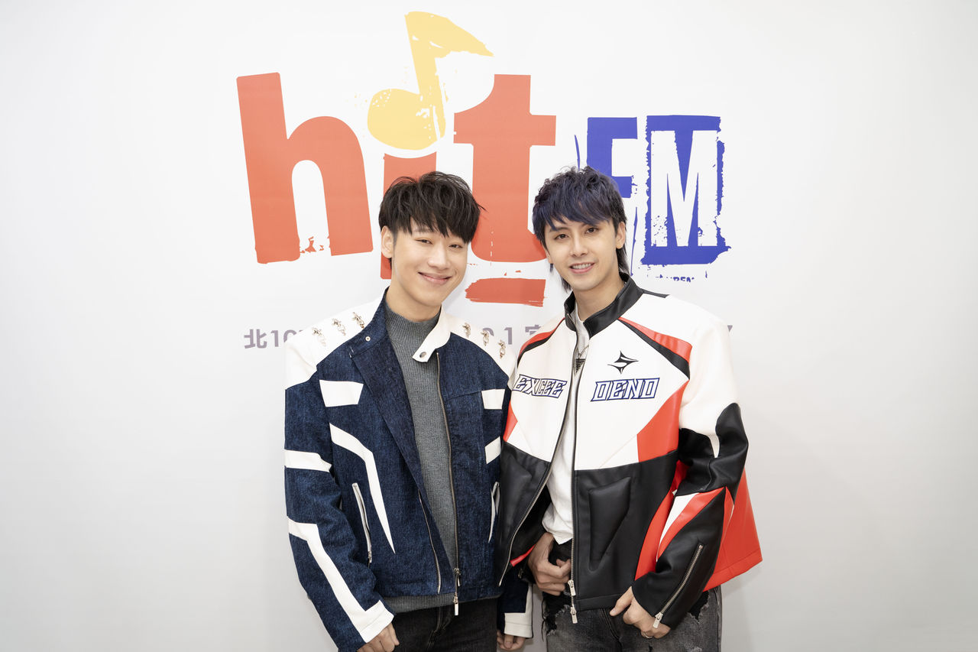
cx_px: 489
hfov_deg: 54.4
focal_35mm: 35
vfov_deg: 37.8
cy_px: 326
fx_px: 951
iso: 1000
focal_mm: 35
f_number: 3.2
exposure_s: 1/125
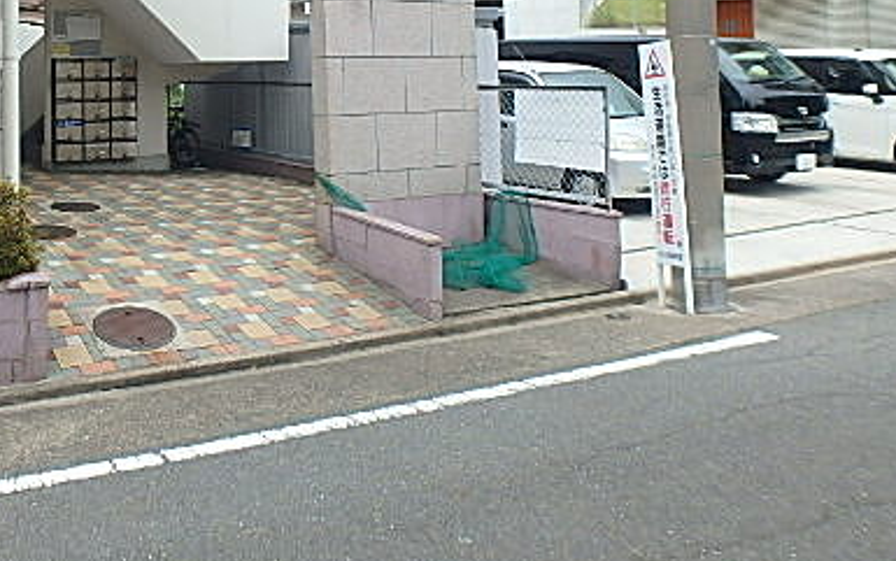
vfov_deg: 32.1
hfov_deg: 50.1
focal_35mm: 37
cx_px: 200
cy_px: 19
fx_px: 904
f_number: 3.5
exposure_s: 1/500
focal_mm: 3.7
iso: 125
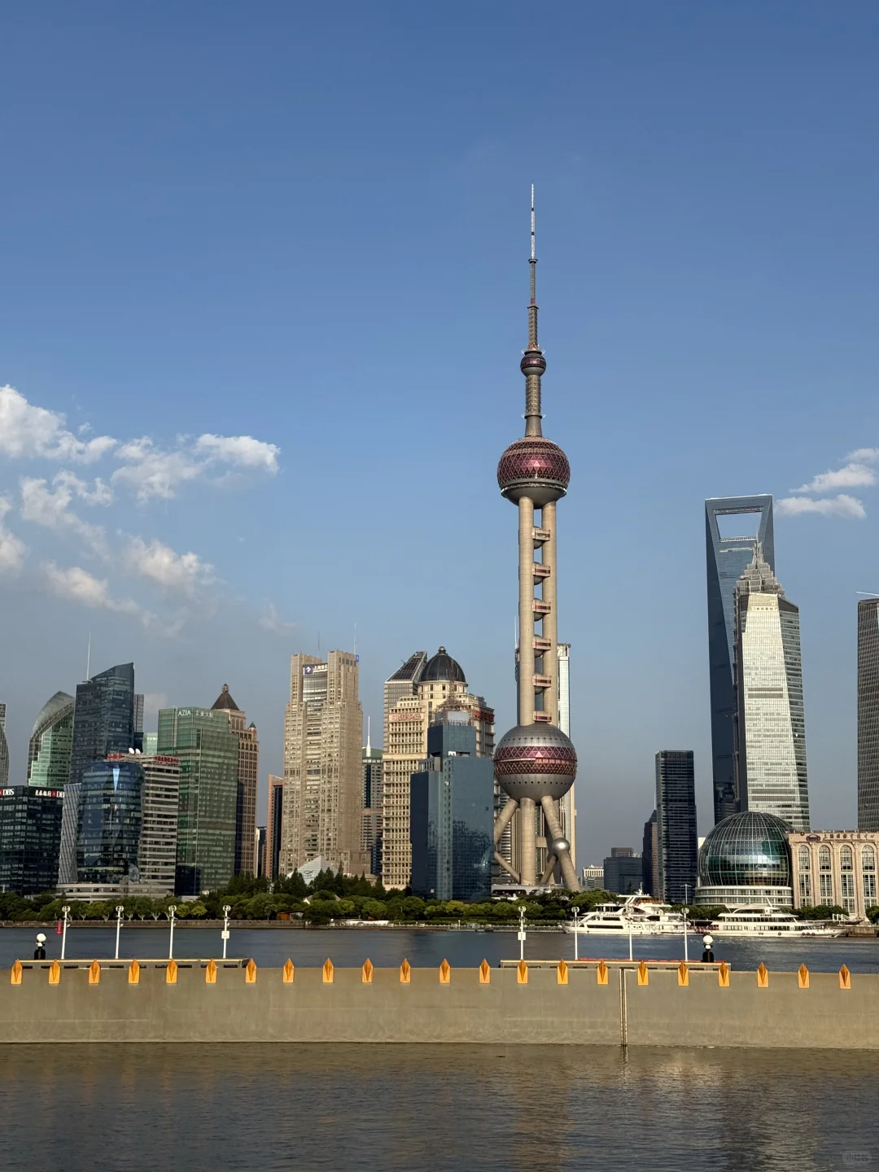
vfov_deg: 39.7
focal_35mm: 48
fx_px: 1625
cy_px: 586
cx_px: 440
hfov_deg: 30.3
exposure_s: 1/5587
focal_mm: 6.76
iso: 64
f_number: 1.78
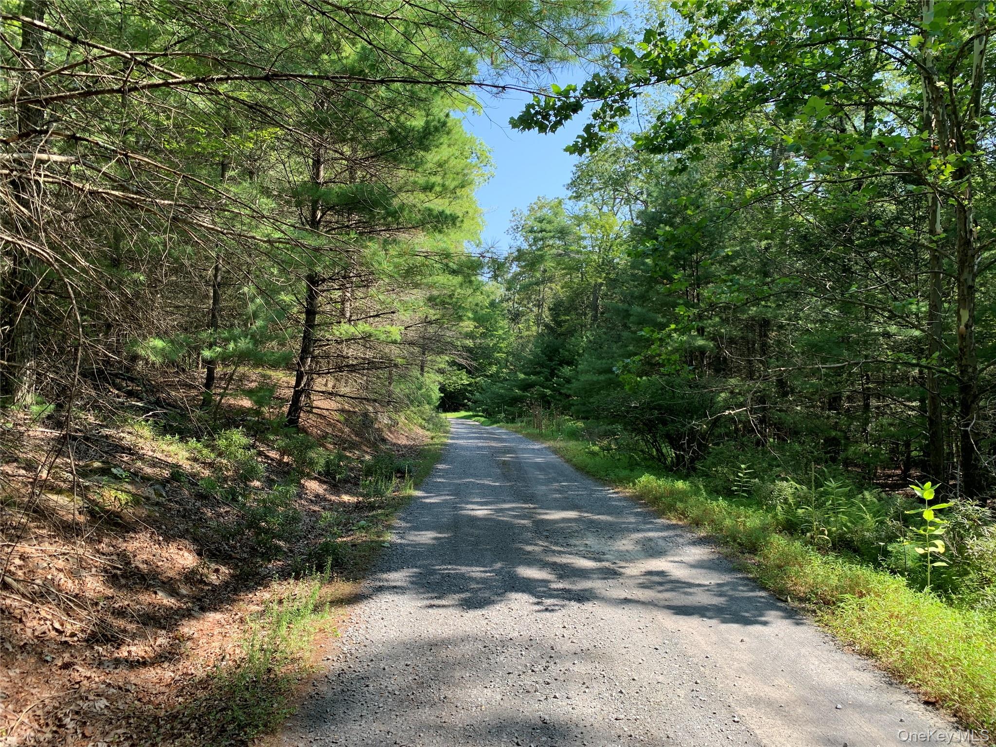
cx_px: 498
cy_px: 374
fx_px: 748
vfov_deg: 53.1
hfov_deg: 67.3
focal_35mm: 26
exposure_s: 1/295
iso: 25
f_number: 1.8
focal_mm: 4.25
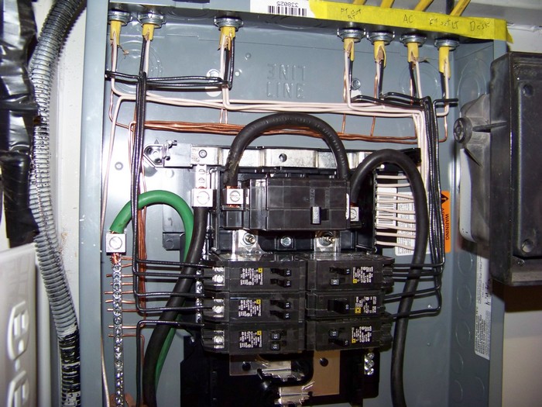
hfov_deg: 51.4
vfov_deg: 39.7
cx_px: 271
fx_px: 564
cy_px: 204
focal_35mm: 36
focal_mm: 5.85
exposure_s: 1/30
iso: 200
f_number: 2.8
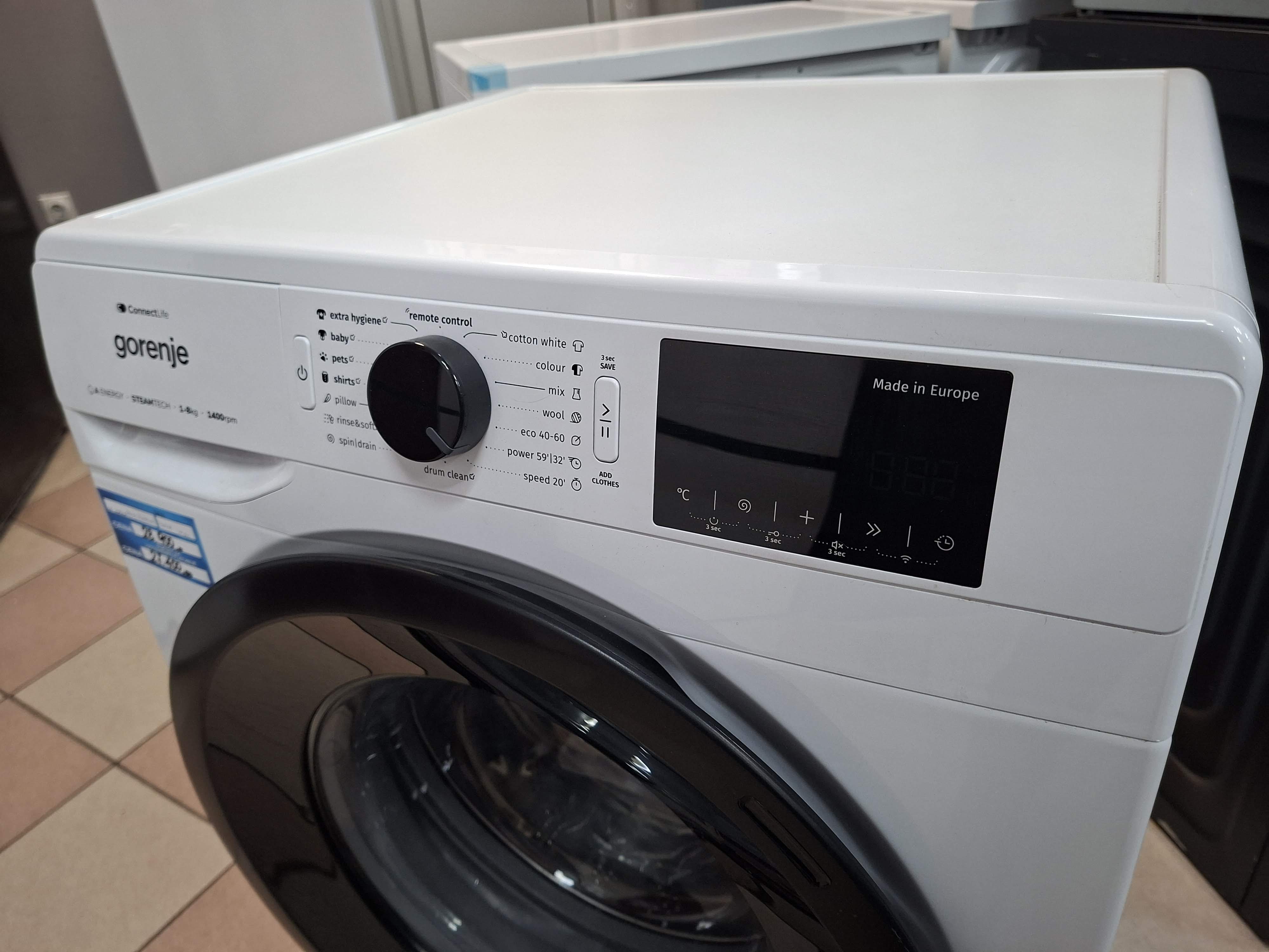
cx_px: 634
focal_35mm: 23
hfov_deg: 73.9
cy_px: 476
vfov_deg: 58.9
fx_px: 843
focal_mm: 5.54
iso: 250
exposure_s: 1/50
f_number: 1.8
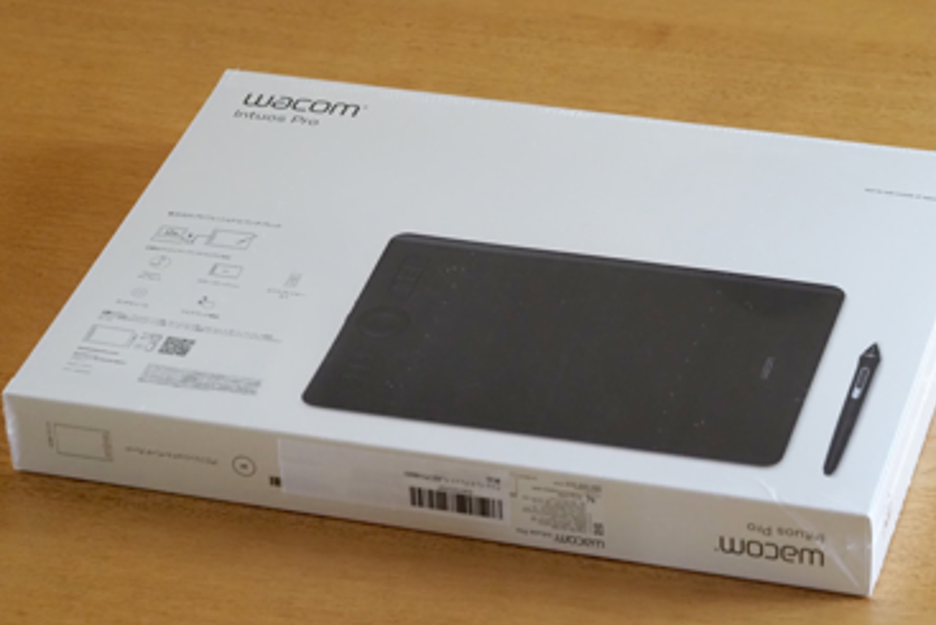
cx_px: 500
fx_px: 3537
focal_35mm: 136
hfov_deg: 15.1
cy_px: 293
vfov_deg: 10.1
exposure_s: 1/125
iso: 3200
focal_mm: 60
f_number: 4.5
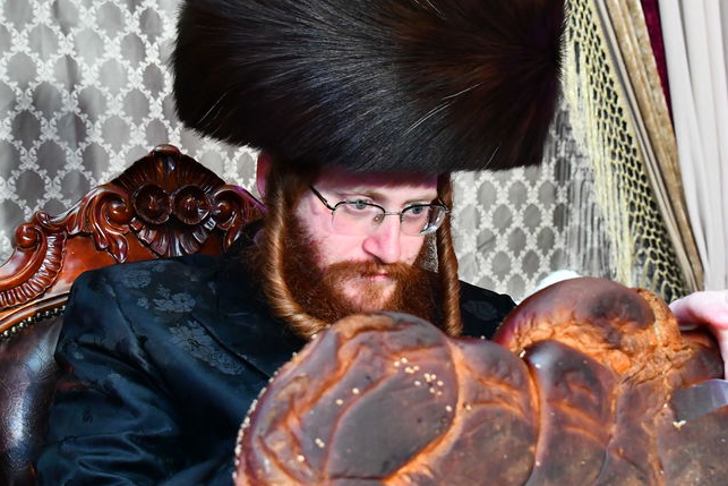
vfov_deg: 18.4
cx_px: 360
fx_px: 1497
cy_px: 220
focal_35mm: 74
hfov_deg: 27.3
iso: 2500
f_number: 5.6
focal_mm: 34
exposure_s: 1/160
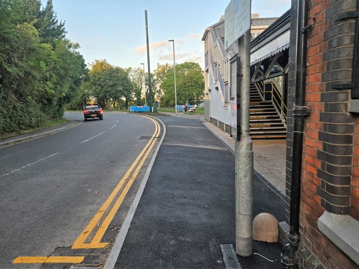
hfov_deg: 73.9
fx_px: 238
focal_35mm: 23
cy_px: 134
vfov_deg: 58.8
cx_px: 180
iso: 125
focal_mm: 5.4
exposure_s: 1/508
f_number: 1.8
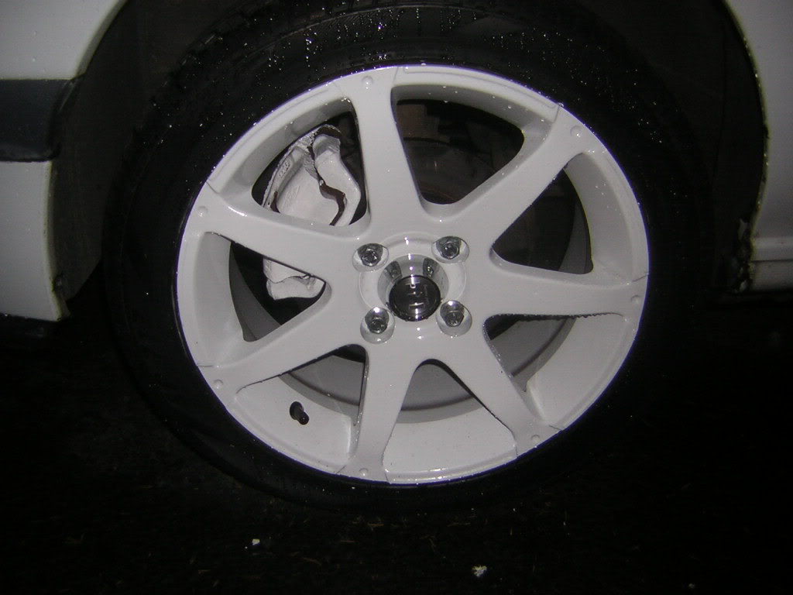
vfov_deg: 39.7
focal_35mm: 36
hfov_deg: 51.4
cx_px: 396
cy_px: 298
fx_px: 825
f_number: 2.6
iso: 50
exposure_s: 1/60.1
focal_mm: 4.7
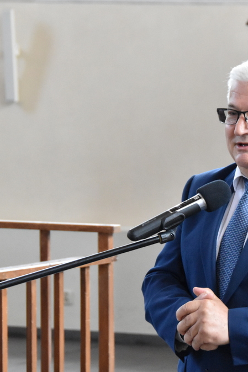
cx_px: 247
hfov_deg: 6.3
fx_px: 2264
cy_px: 200
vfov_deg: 9.4
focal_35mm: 219
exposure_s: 1/125
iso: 4500
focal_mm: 82
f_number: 5
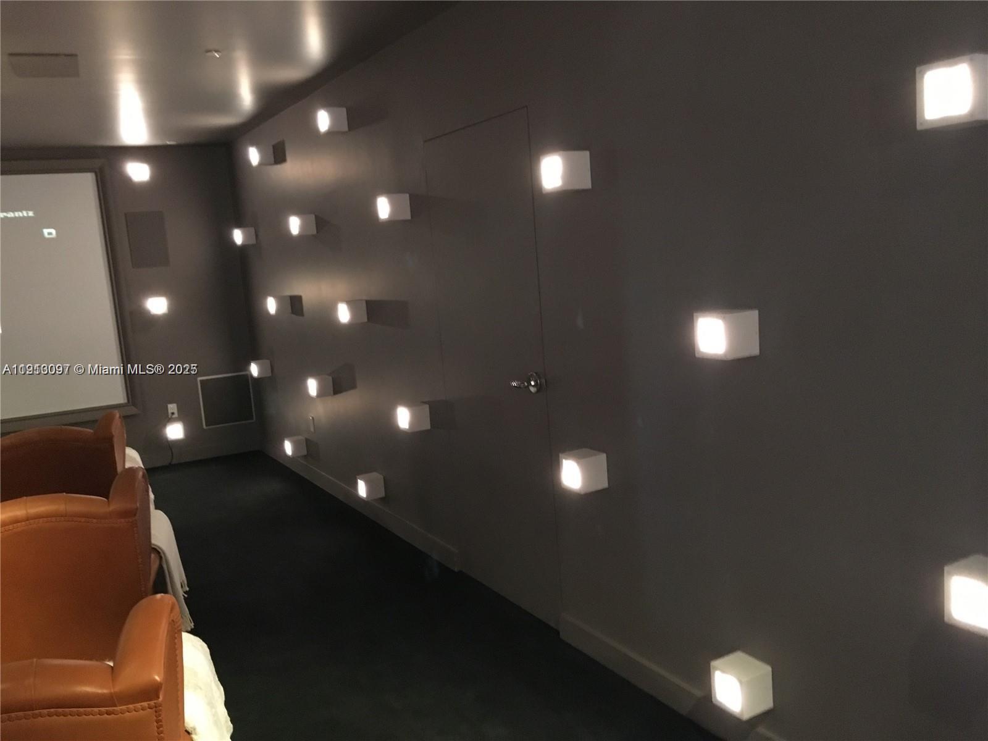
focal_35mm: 29
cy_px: 370
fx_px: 828
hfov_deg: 61.7
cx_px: 494
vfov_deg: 48.2
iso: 250
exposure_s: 1/15
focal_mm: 4.15
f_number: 2.2
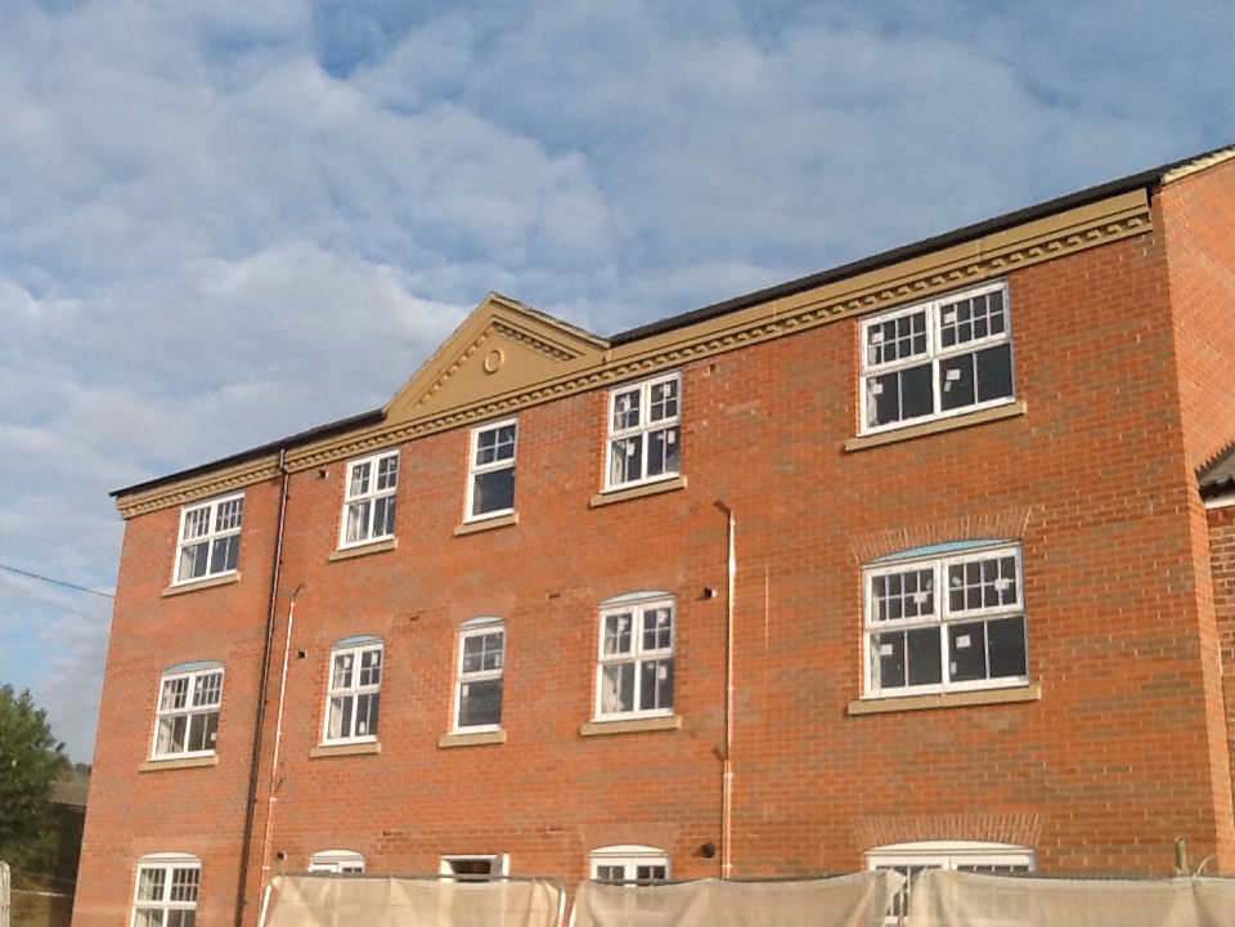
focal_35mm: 44
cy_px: 464
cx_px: 618
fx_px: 1570
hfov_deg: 42.9
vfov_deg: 32.9
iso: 40
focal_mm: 2.03
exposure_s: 1/1274
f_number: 2.4
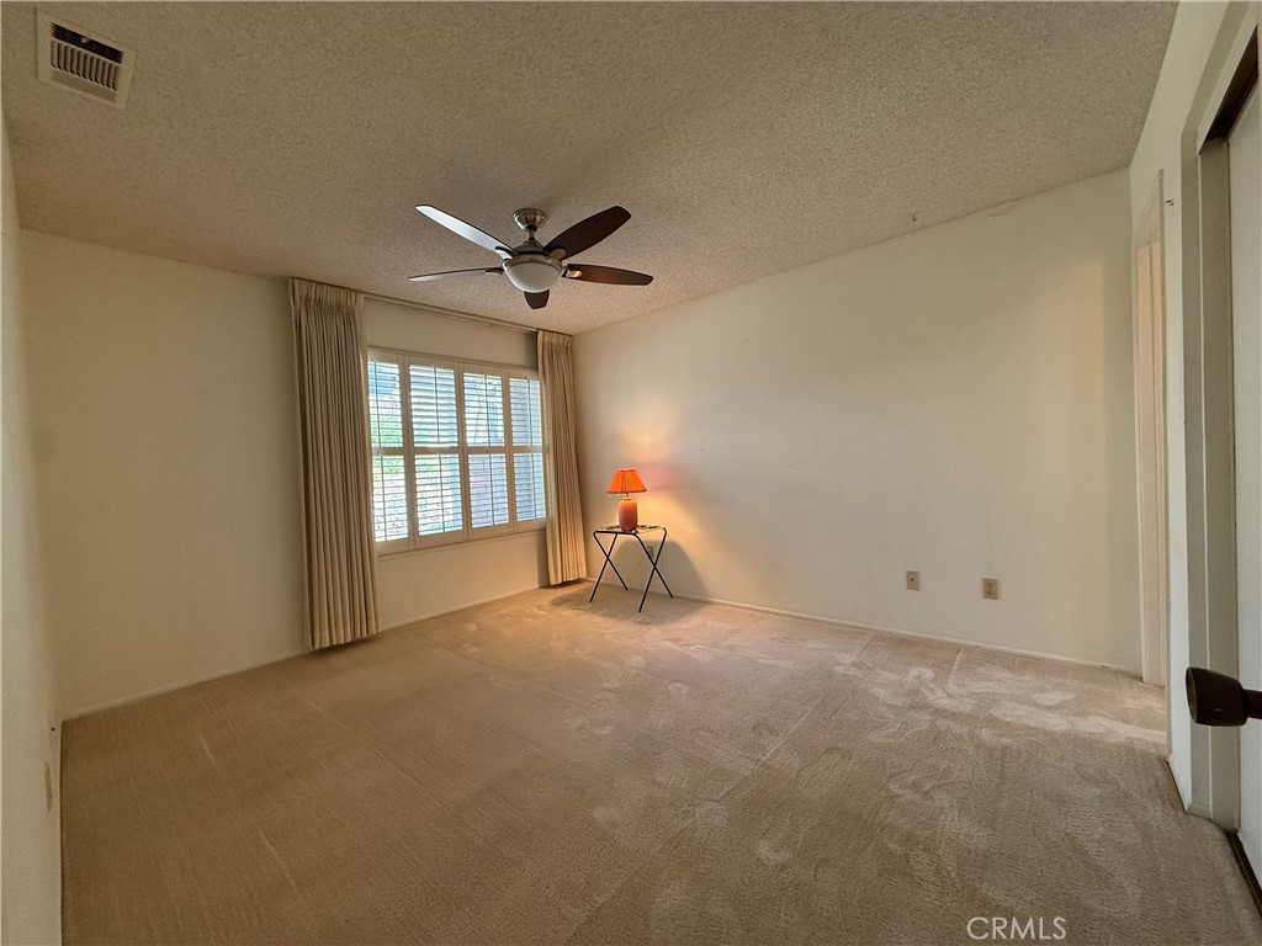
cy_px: 473
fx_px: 510
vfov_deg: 85.7
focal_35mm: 14
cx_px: 631
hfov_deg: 102.1
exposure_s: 1/120
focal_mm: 2.22
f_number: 2.2
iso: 250
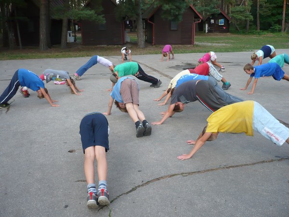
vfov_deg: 40.7
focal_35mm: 35
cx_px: 144
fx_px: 292
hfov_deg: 52.6
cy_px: 108
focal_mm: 5.8
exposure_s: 1/160
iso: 100
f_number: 2.8
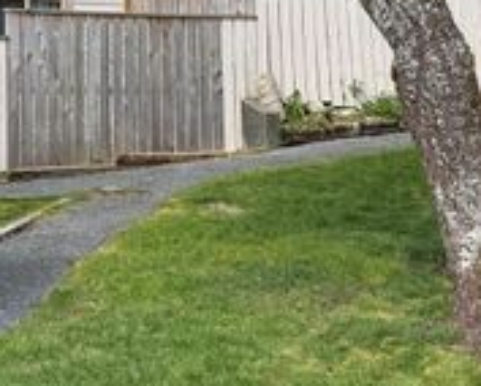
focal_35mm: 66
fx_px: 941
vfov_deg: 21.4
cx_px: -19
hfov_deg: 26.8
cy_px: -86
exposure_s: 1/1437
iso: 80
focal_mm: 6.76
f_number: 1.78
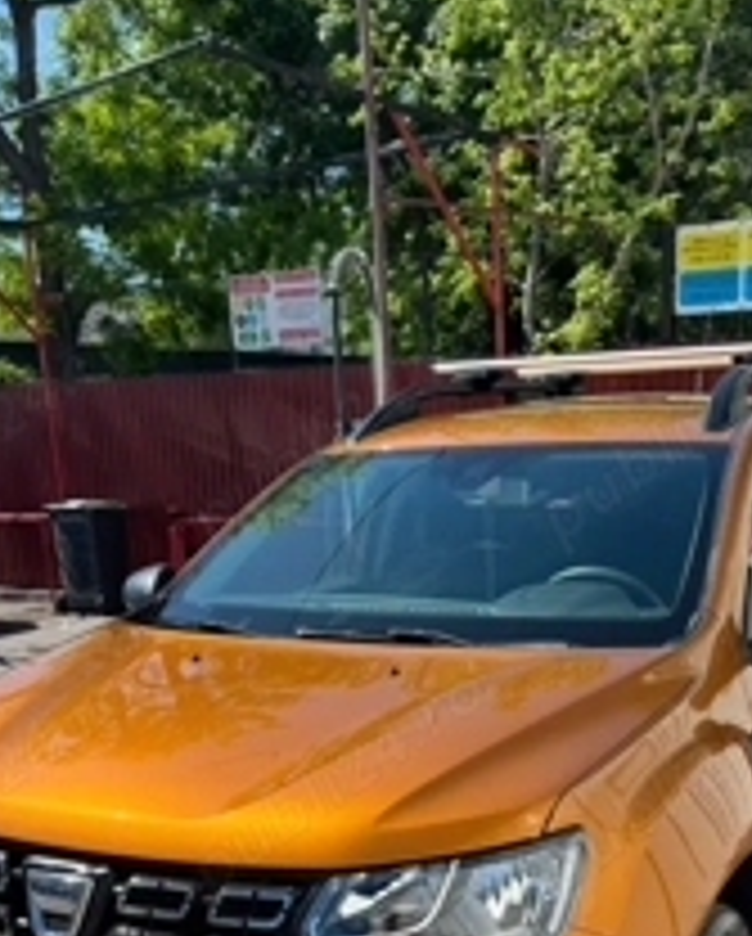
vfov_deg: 38.4
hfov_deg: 33.5
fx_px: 1249
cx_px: 428
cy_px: 837
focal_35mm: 45
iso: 80
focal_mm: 6.76
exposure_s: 1/2506
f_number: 1.78
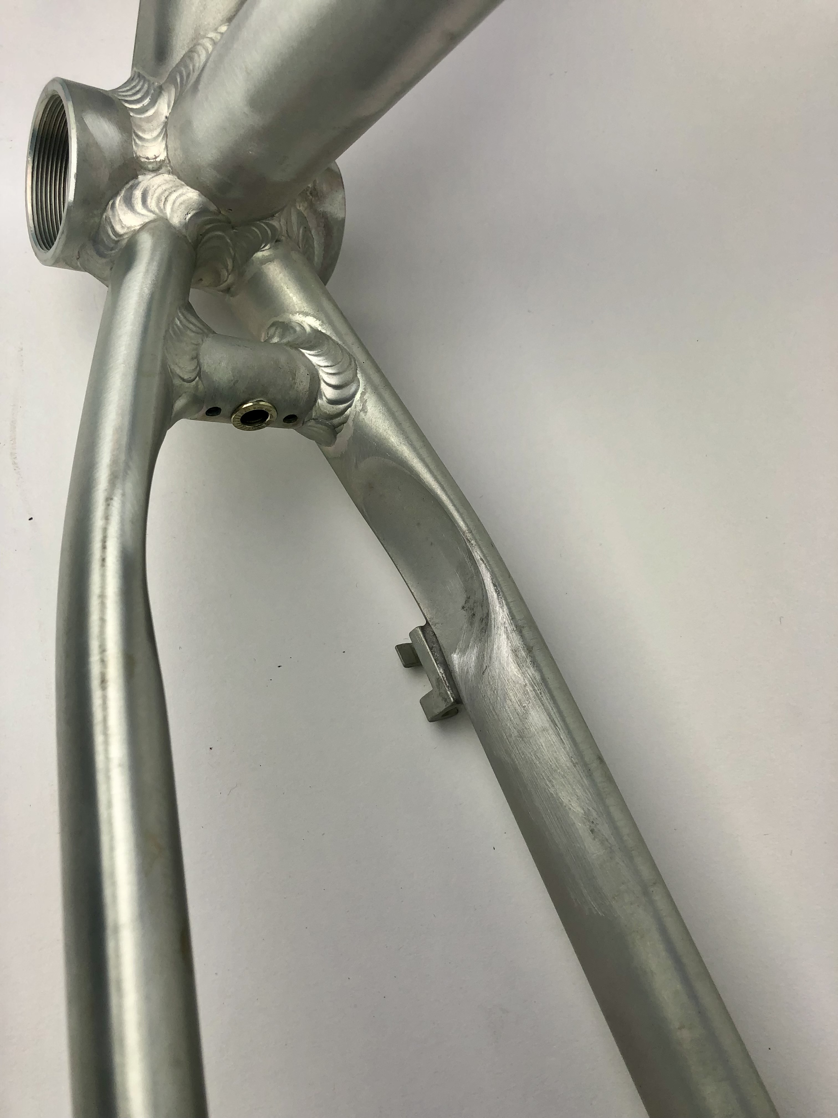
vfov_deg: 63.4
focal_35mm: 28
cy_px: 559
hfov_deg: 49.7
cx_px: 419
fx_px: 904
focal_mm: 3.99
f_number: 1.8
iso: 20
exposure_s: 1/238
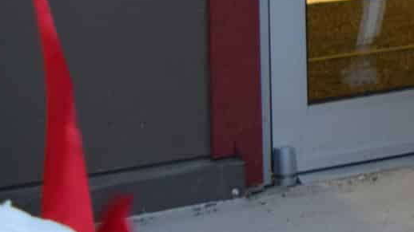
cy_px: -448
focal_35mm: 171
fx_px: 1877
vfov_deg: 6.5
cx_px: 965
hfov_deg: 10.9
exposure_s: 1/60
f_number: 4
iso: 450
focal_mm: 22
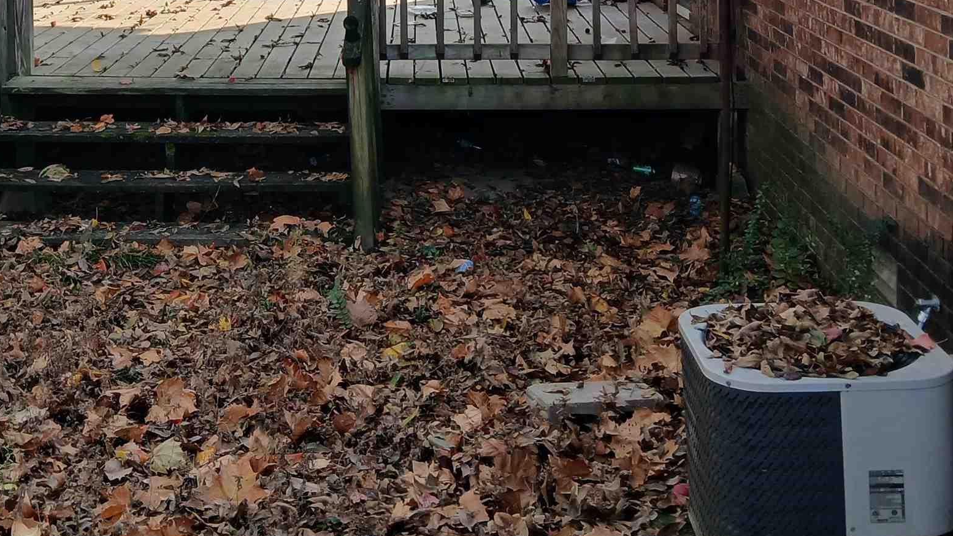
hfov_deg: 36.6
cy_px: -162
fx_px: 1415
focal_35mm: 56
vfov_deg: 19.7
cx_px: 278
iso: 20
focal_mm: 3.98
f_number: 1.8
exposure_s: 1/142
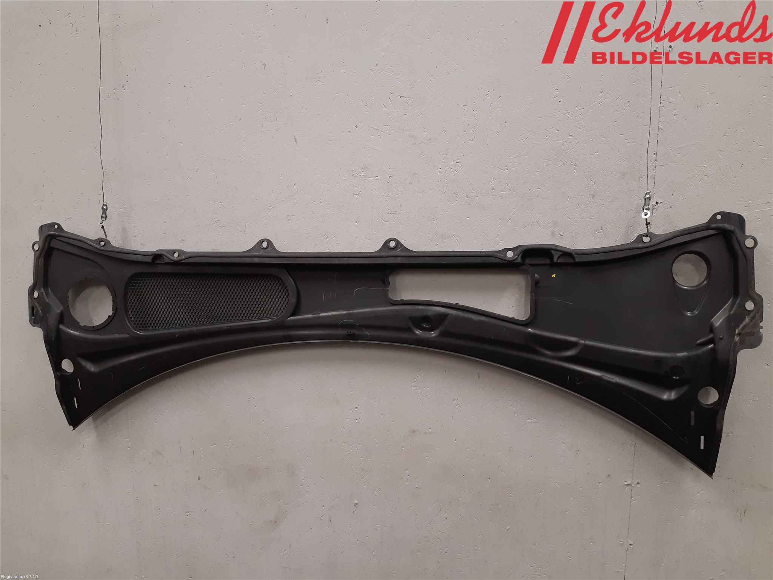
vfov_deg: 53.1
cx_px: 386
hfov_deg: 67.3
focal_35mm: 26
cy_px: 290
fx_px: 581
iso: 160
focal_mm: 3.93
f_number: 1.7
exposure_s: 1/50
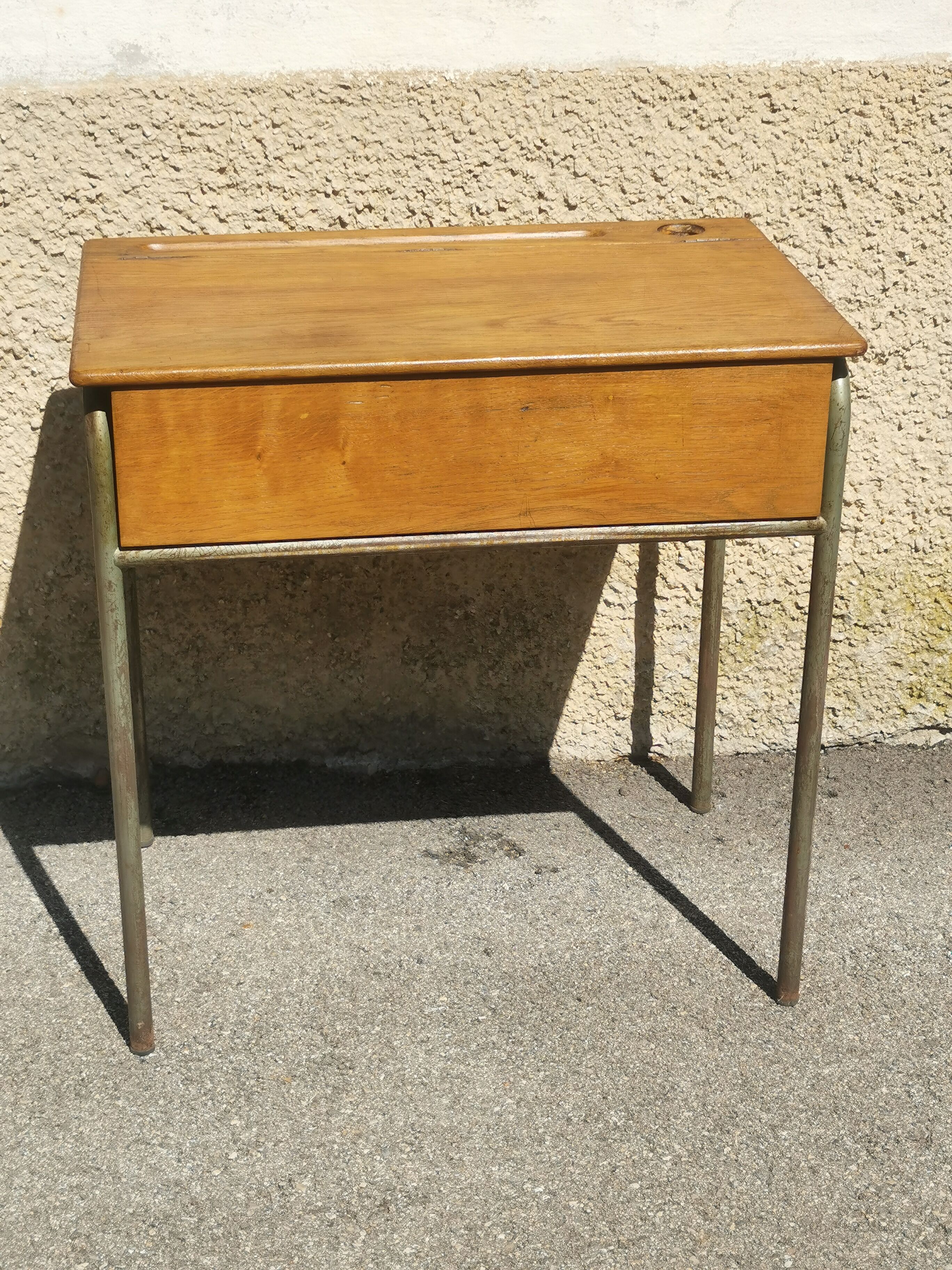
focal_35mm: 59
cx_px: 476
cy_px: 635
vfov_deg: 32.7
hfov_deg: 24.8
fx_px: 2163
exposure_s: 1/3690
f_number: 1.8
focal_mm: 5.58
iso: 50
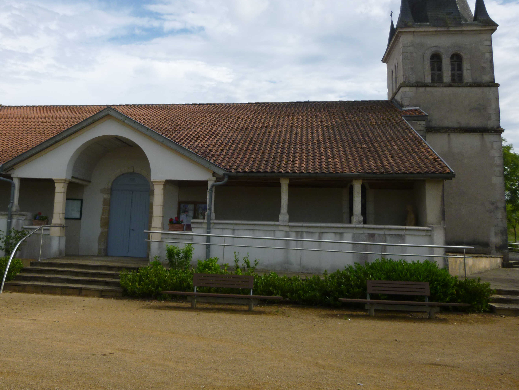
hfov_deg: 56.4
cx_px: 207
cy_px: 144
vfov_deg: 43.8
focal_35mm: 32
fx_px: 480
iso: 100
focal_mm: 4.5
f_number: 3.1
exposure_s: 1/1000
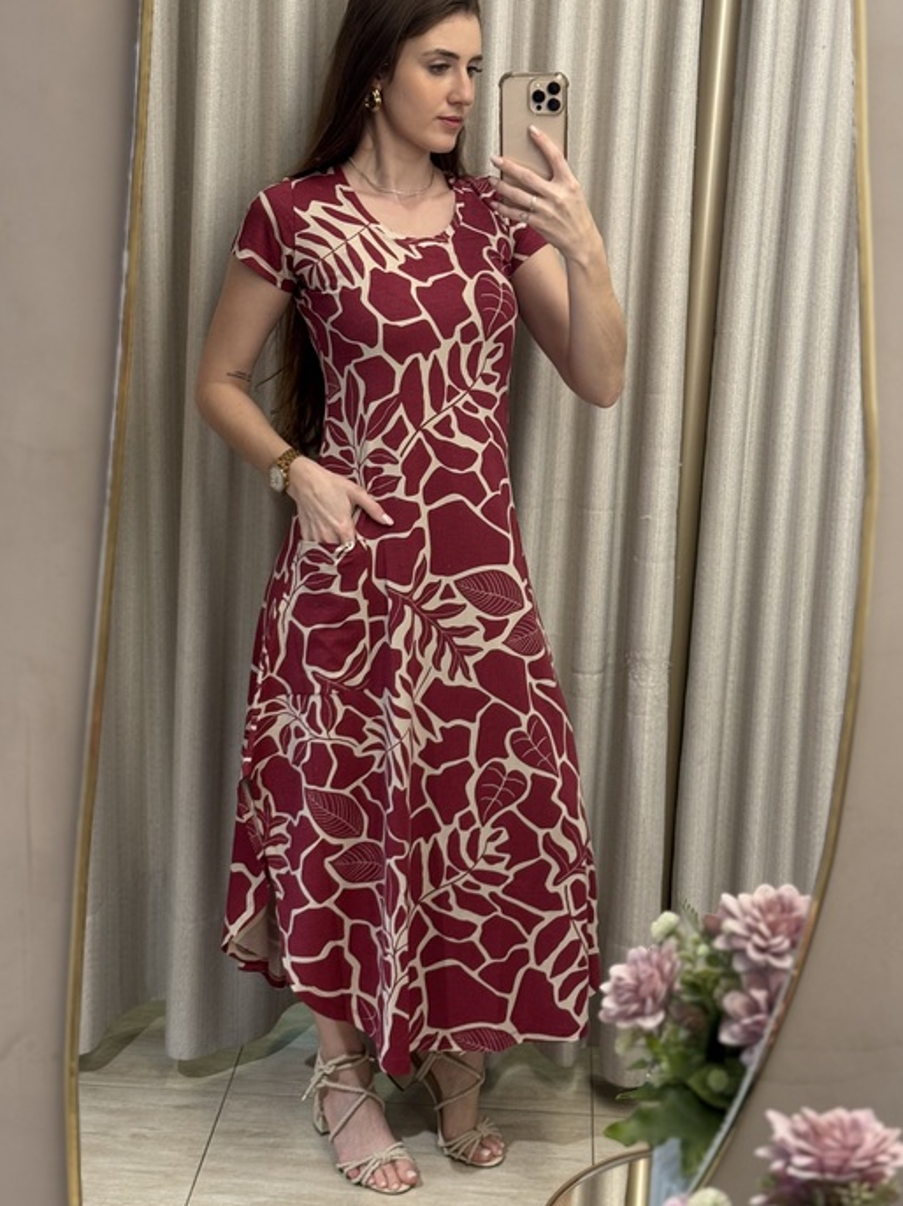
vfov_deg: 34.3
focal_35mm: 56
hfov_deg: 26.1
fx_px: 1949
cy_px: 520
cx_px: 467
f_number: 1.78
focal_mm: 6.76
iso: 64
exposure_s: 1/60
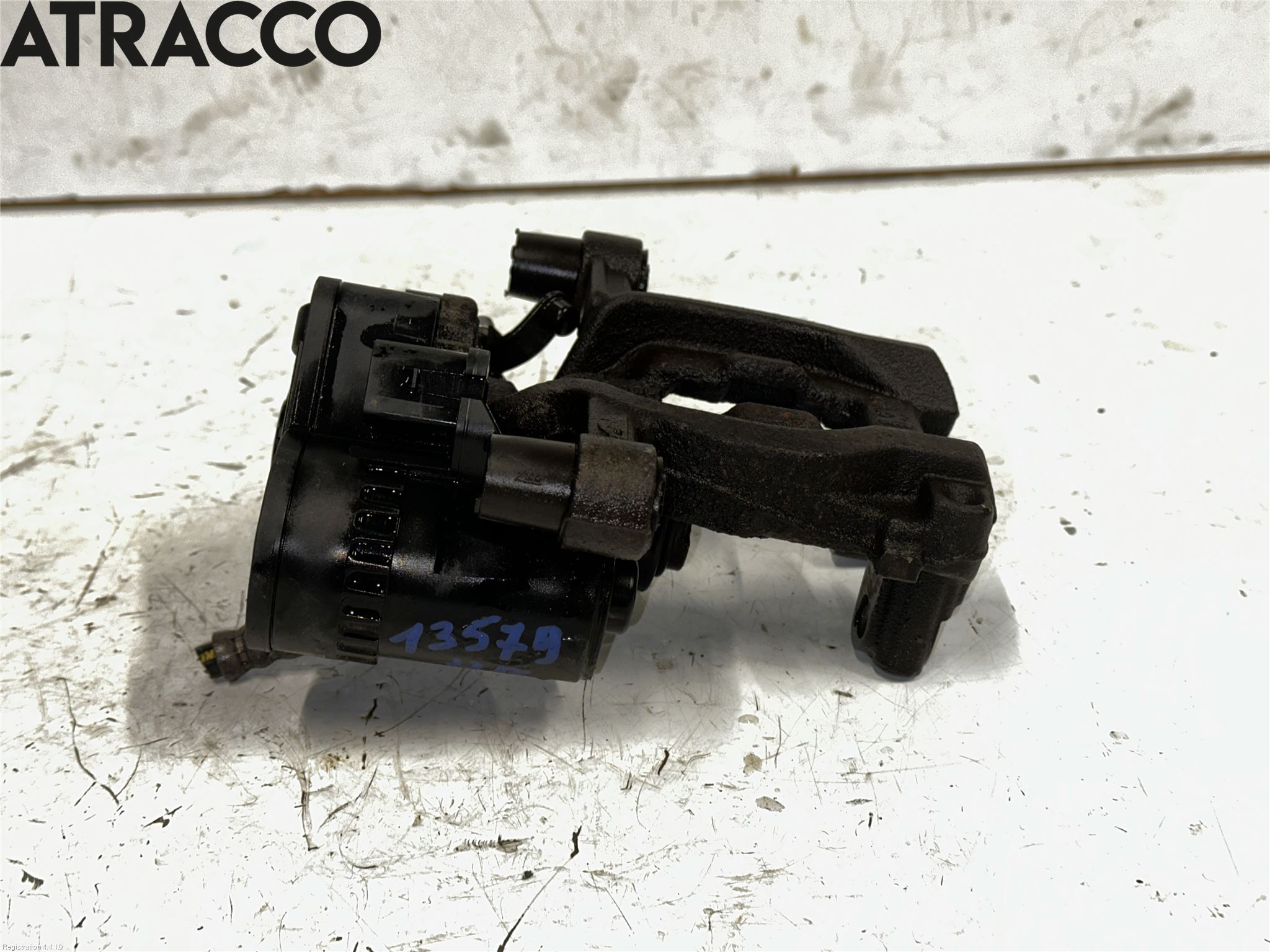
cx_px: 635
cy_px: 476
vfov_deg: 30.3
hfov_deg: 39.7
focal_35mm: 48
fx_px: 1761
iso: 50
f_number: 1.78
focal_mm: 6.86
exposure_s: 1/17
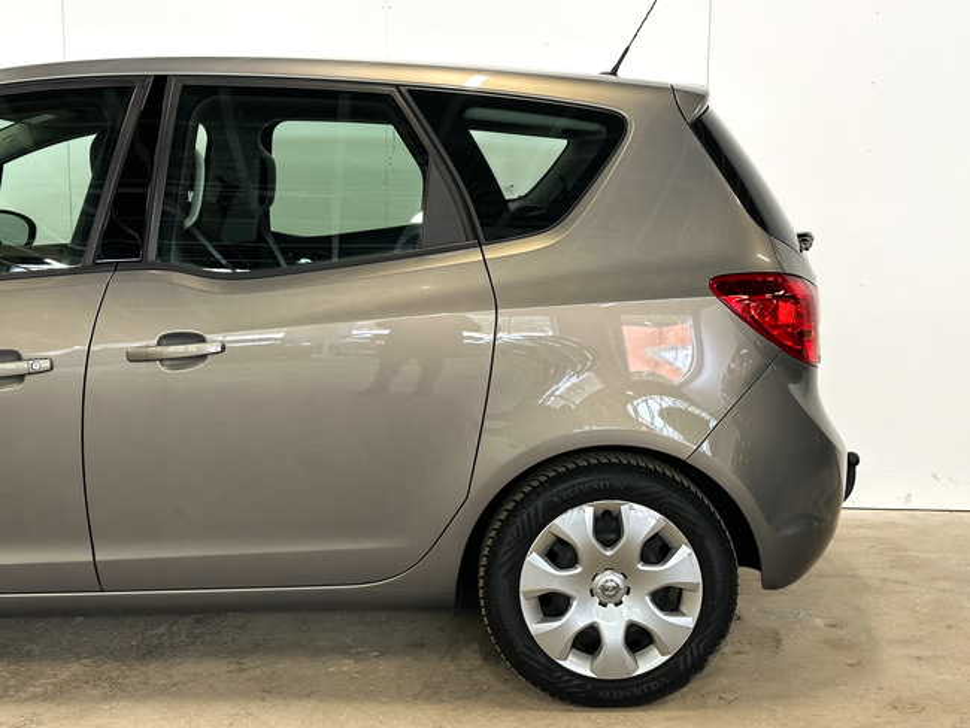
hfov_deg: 39.6
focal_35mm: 48
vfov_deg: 30.3
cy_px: 364
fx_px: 1346
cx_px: 485
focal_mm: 6.86
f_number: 1.8
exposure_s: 1/50
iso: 125
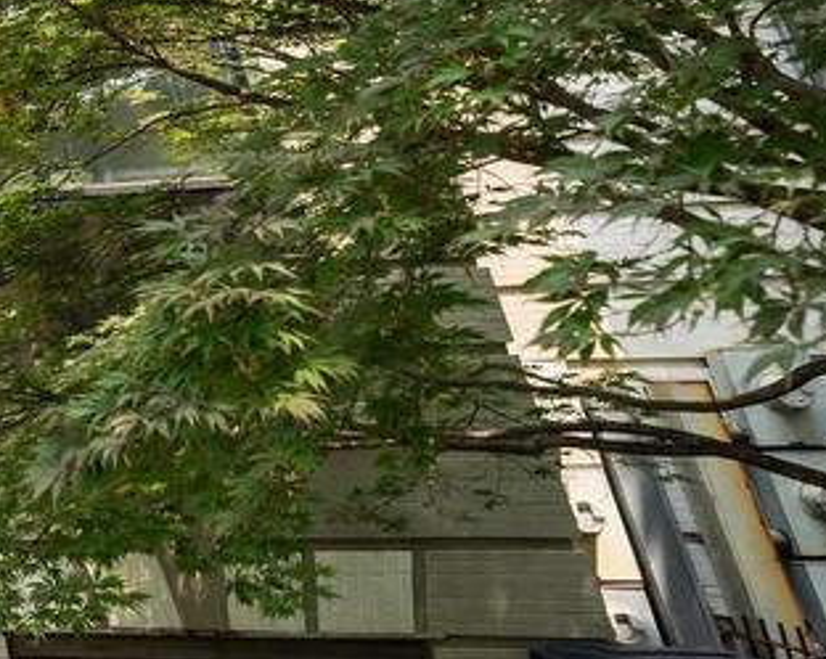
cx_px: -765
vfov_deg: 27.5
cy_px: 5
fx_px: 1270
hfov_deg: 20.3
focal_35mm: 52
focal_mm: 12
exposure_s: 1/800
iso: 200
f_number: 4.5
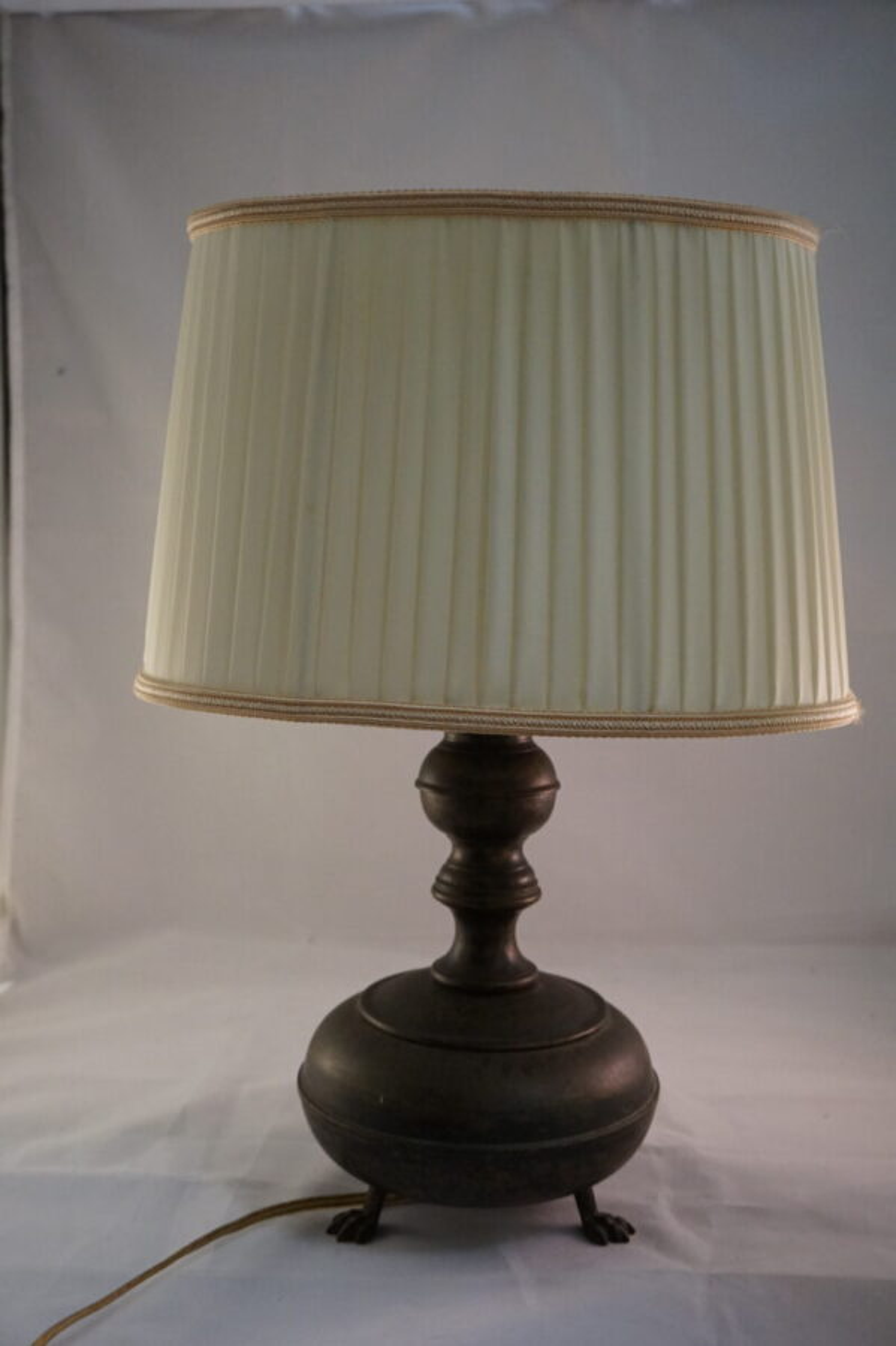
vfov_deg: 48.0
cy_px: 673
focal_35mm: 40
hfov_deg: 33.0
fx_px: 1514
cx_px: 448
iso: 2000
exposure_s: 1/160
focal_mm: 27
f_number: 4.5
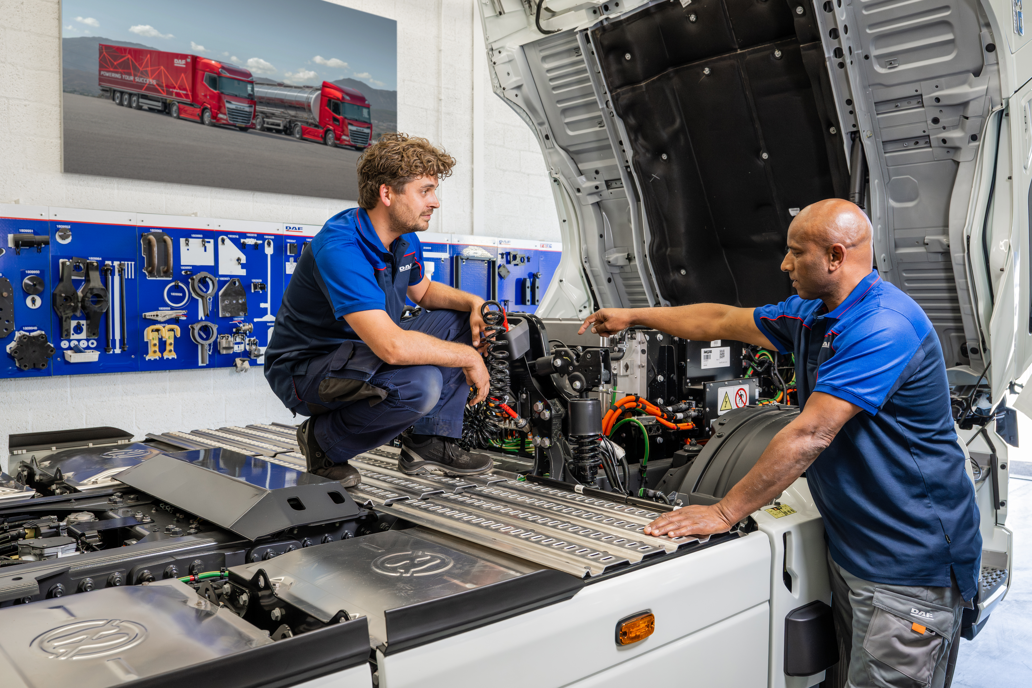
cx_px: 516
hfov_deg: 62.8
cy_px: 344
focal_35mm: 30
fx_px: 846
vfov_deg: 44.3
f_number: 5.6
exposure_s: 1/320
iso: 1600
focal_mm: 29.5
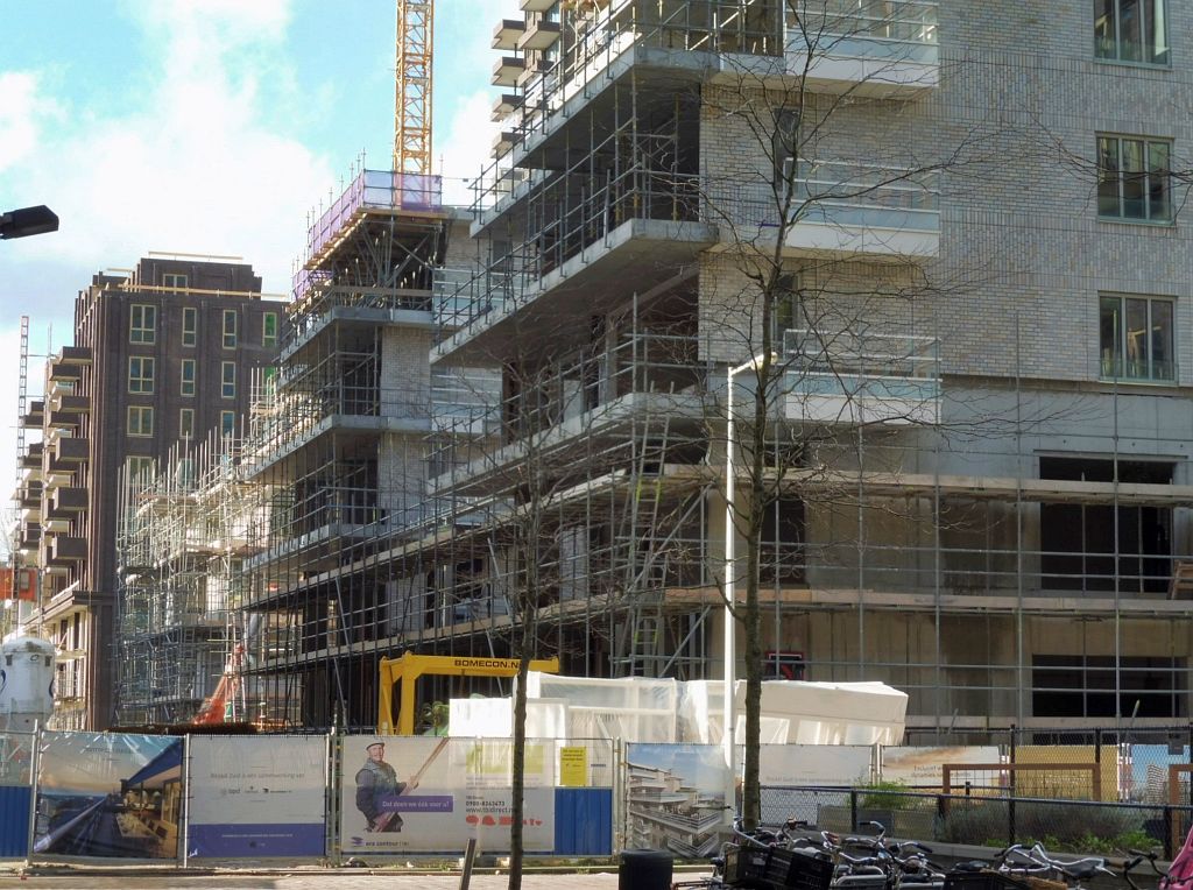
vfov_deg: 19.6
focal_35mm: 75
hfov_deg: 26.0
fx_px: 2580
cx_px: 596
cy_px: 445
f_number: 5
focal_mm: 13.3
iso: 100
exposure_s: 1/80
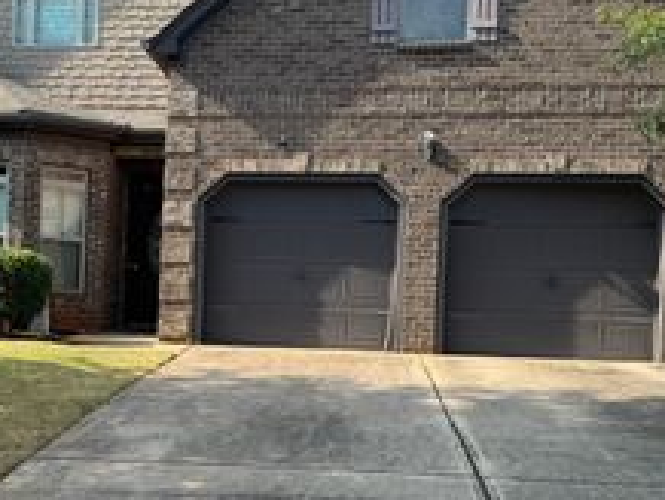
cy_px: 316
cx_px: 140
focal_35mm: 55
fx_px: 1058
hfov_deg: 33.9
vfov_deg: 26.5
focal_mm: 6.76
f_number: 1.78
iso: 80
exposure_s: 1/1010
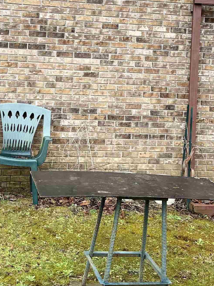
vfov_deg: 33.6
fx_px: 462
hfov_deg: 26.1
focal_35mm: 56
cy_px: 67
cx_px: 98
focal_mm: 6.76
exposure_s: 1/177
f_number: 1.78
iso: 64
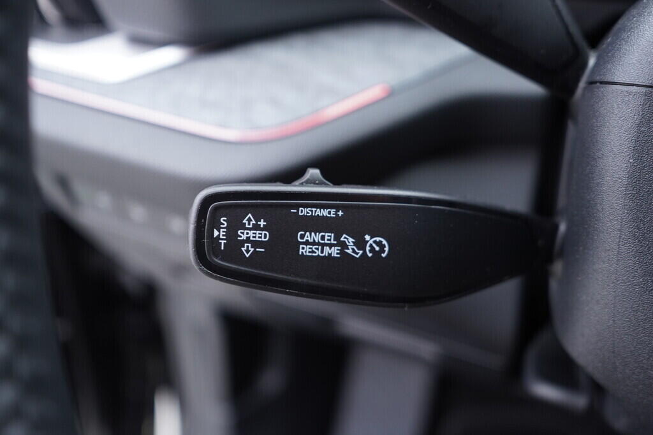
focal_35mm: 36
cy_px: 218
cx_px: 326
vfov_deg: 36.9
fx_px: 653
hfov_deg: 53.1
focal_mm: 24
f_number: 2.8
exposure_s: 1/40
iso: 400
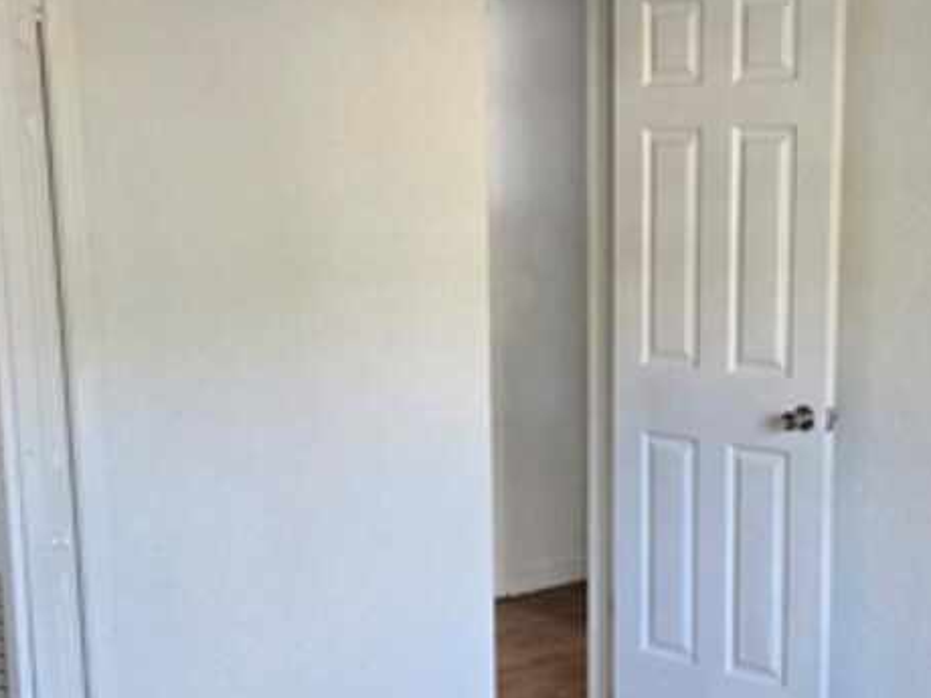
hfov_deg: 30.0
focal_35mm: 64
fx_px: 1721
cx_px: 636
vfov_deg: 22.8
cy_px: 475
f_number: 1.8
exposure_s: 1/120
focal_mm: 5.4
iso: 320
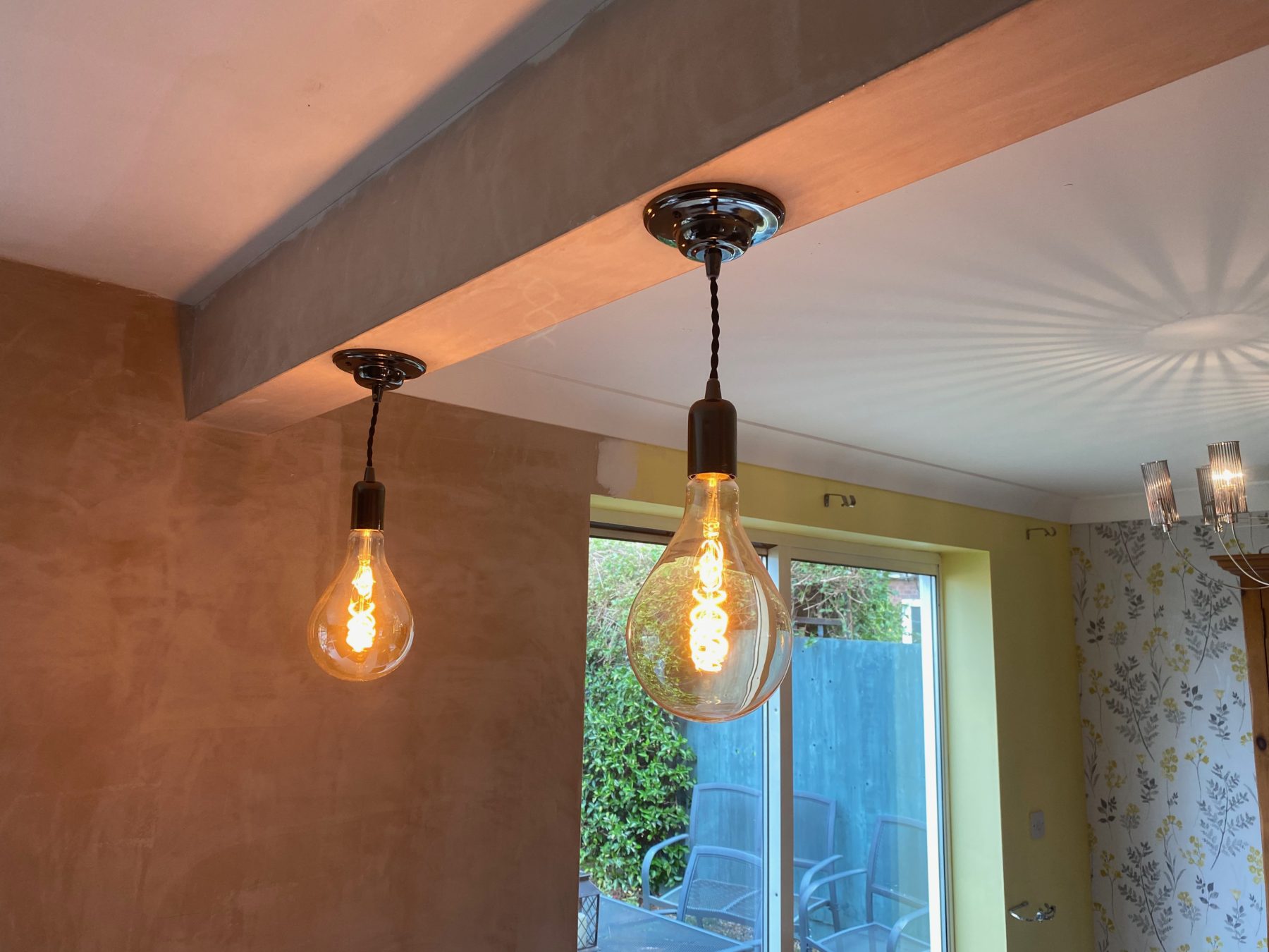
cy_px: 476
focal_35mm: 26
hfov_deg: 67.3
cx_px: 634
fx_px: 953
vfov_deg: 53.1
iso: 64
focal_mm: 4.25
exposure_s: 1/100
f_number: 1.8
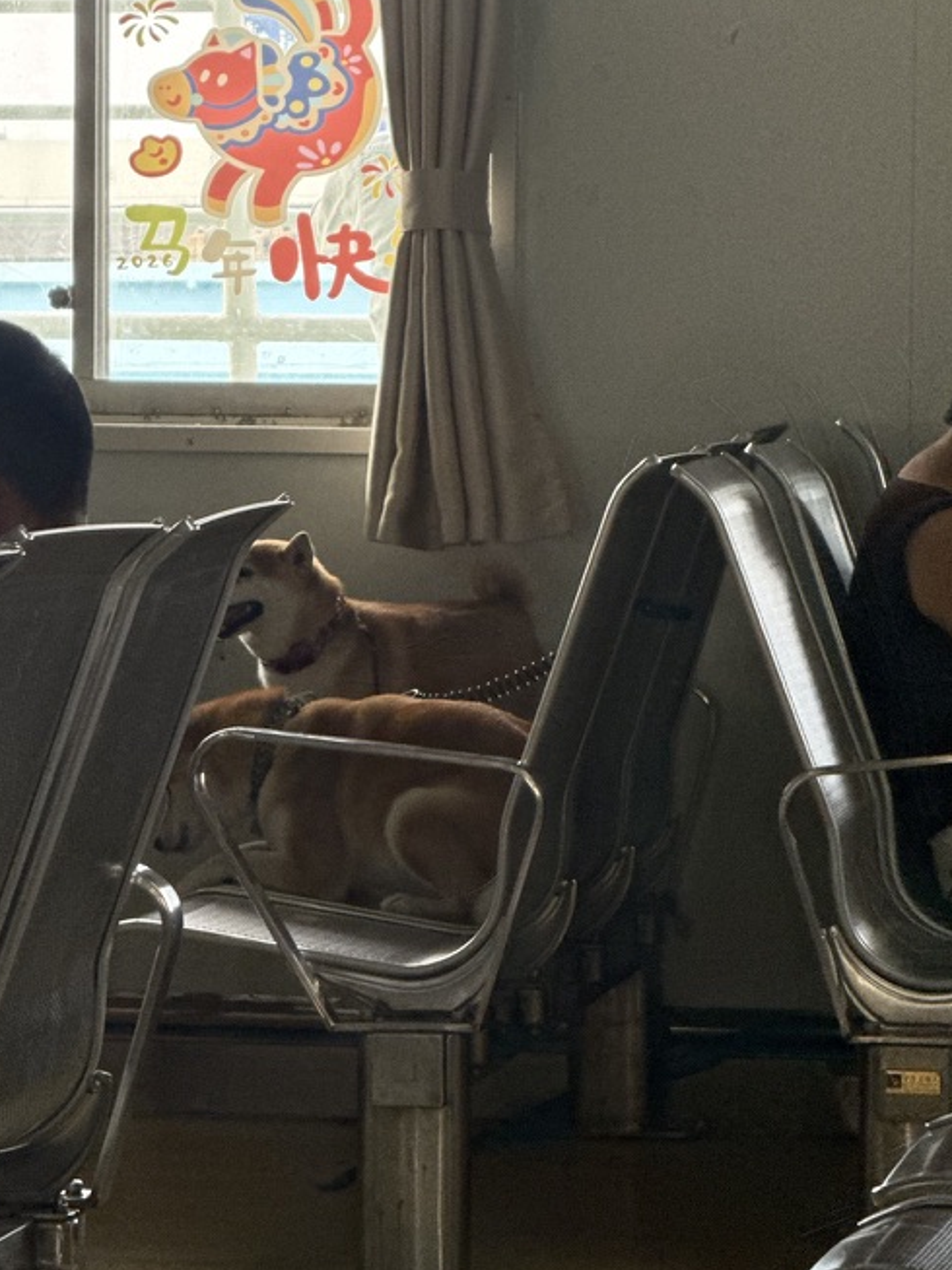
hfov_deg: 7.9
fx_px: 6898
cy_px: 419
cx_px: 346
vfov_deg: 10.5
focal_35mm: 188
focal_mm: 15.66
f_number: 2.8
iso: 400
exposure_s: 1/121
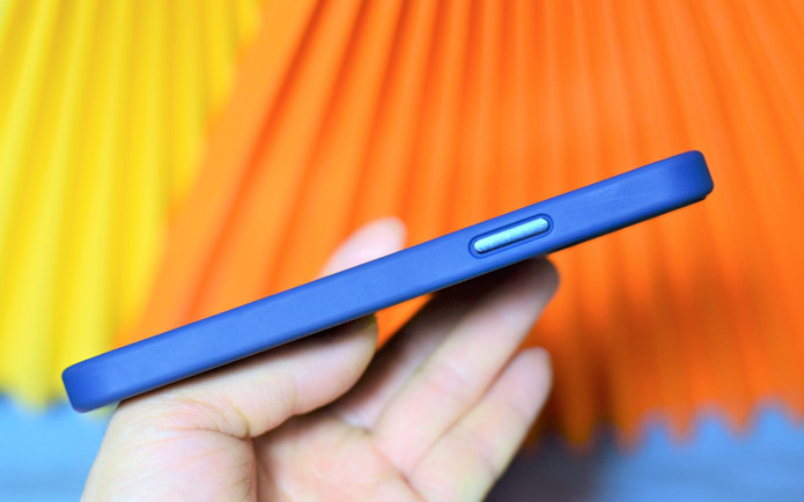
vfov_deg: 16.9
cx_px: 400
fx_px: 1687
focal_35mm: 77
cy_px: 239
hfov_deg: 26.8
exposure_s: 1/20
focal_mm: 50
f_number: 2.8
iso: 1600
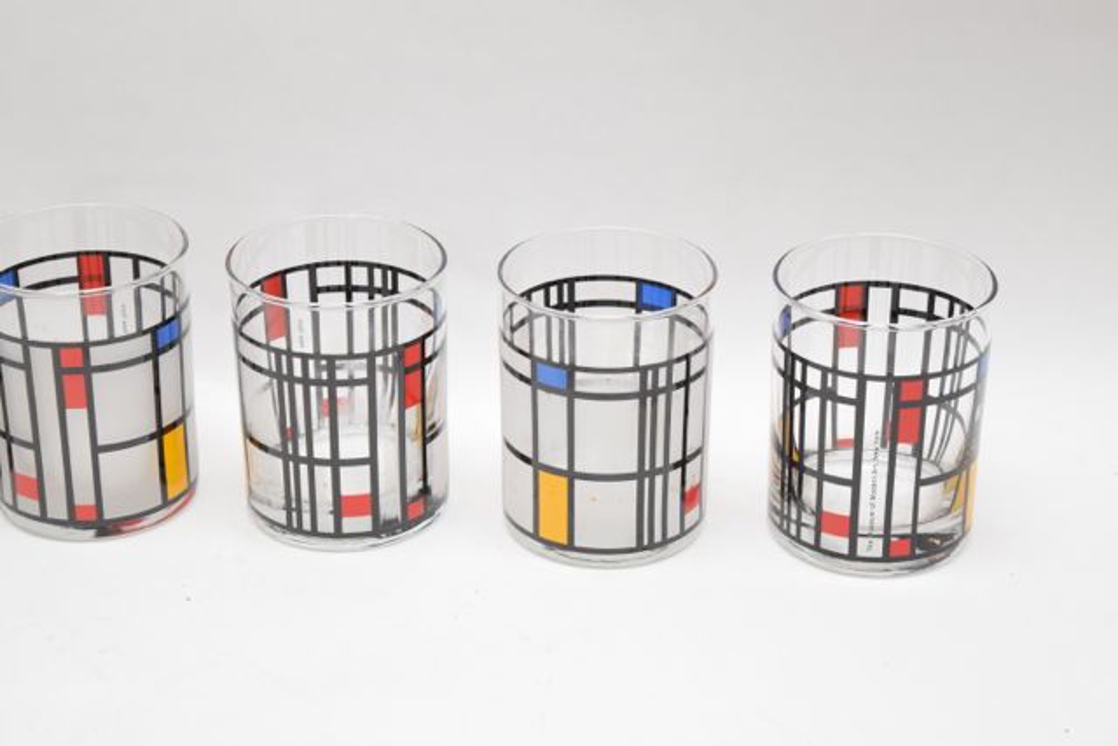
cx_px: 559
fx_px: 2562
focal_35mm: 82
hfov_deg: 24.6
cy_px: 373
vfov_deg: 16.6
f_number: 5.6
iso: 3200
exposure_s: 1/125
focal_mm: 55
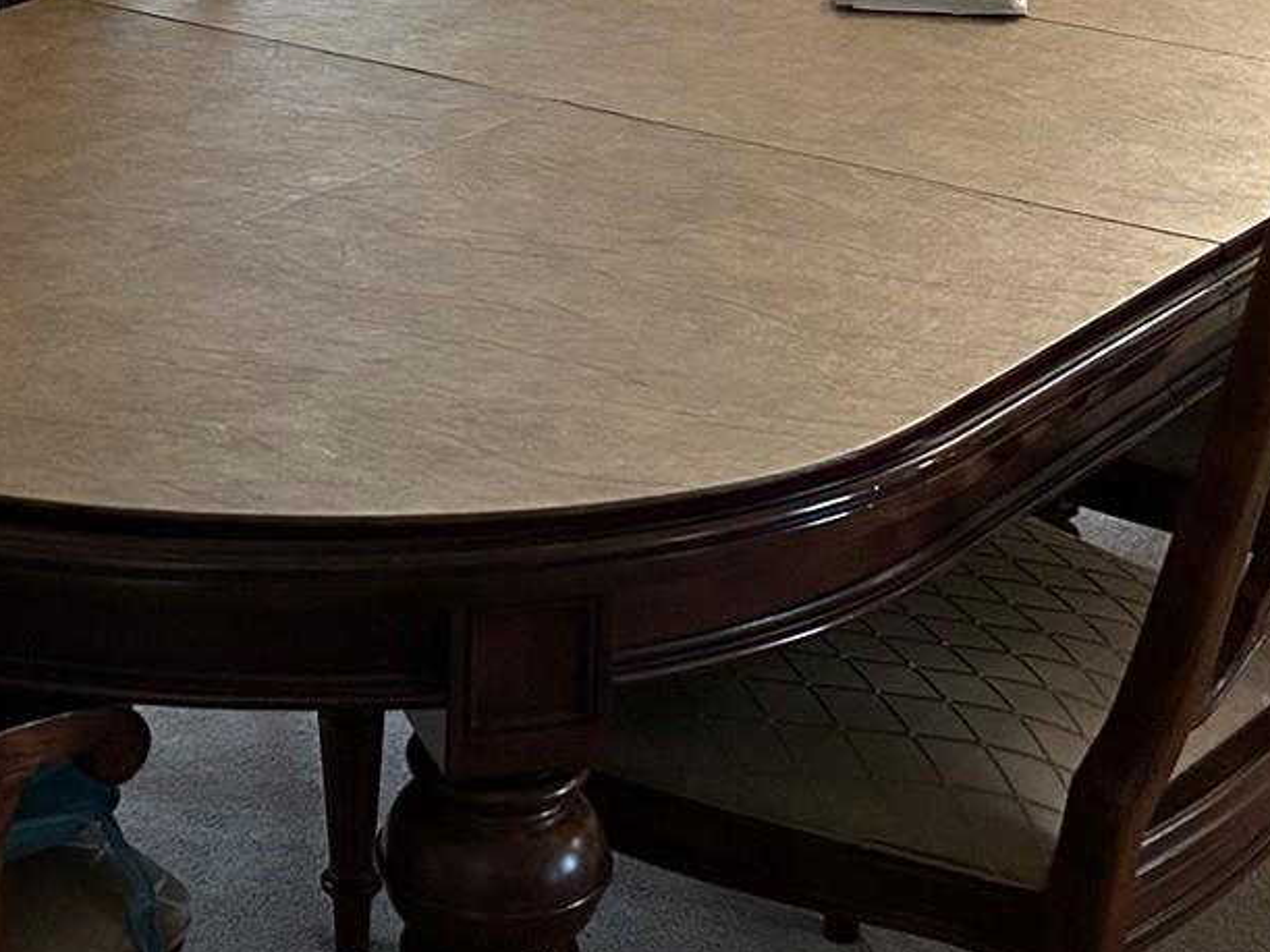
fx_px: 3192
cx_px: 255
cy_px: 83
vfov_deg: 16.7
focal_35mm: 87
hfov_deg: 22.2
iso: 320
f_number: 1.5
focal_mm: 5.7
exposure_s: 1/60
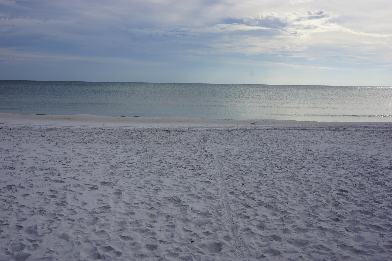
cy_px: 130
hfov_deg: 51.9
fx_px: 403
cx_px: 196
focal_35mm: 37
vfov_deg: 35.9
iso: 100
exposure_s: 1/320
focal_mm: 25
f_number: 13
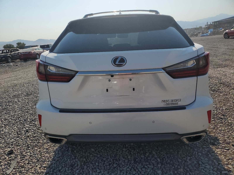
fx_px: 176
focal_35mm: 26
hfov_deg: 67.3
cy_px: 88
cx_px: 117
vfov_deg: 53.1
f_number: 1.5
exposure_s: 1/10000
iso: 50
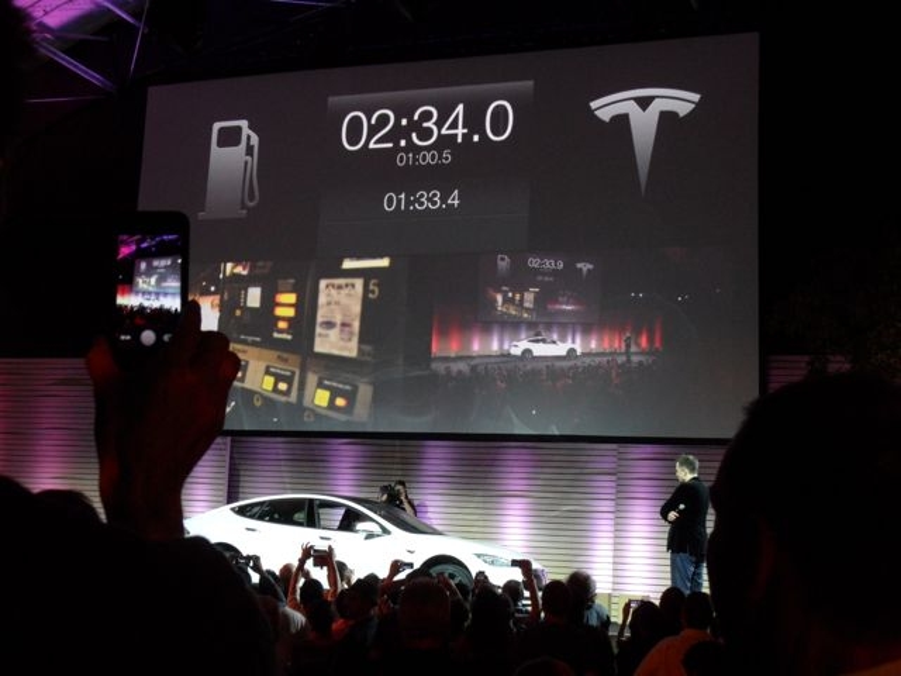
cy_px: 338
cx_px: 450
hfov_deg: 38.2
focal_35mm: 50
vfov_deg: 29.1
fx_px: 1301
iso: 200
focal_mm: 8.2
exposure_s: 1/30
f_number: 3.8
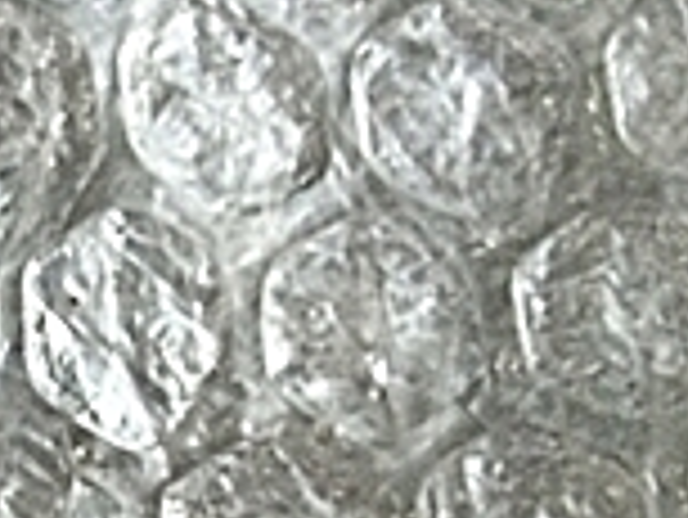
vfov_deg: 11.3
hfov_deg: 13.8
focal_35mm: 121
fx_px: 2407
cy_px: 977
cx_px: -679
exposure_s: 1/30
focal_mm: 4.15
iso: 64
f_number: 2.2
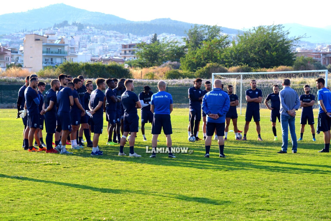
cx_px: 166
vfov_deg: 13.0
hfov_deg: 19.5
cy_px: 110
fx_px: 966
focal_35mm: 105
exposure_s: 1/250
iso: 200
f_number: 8
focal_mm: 70
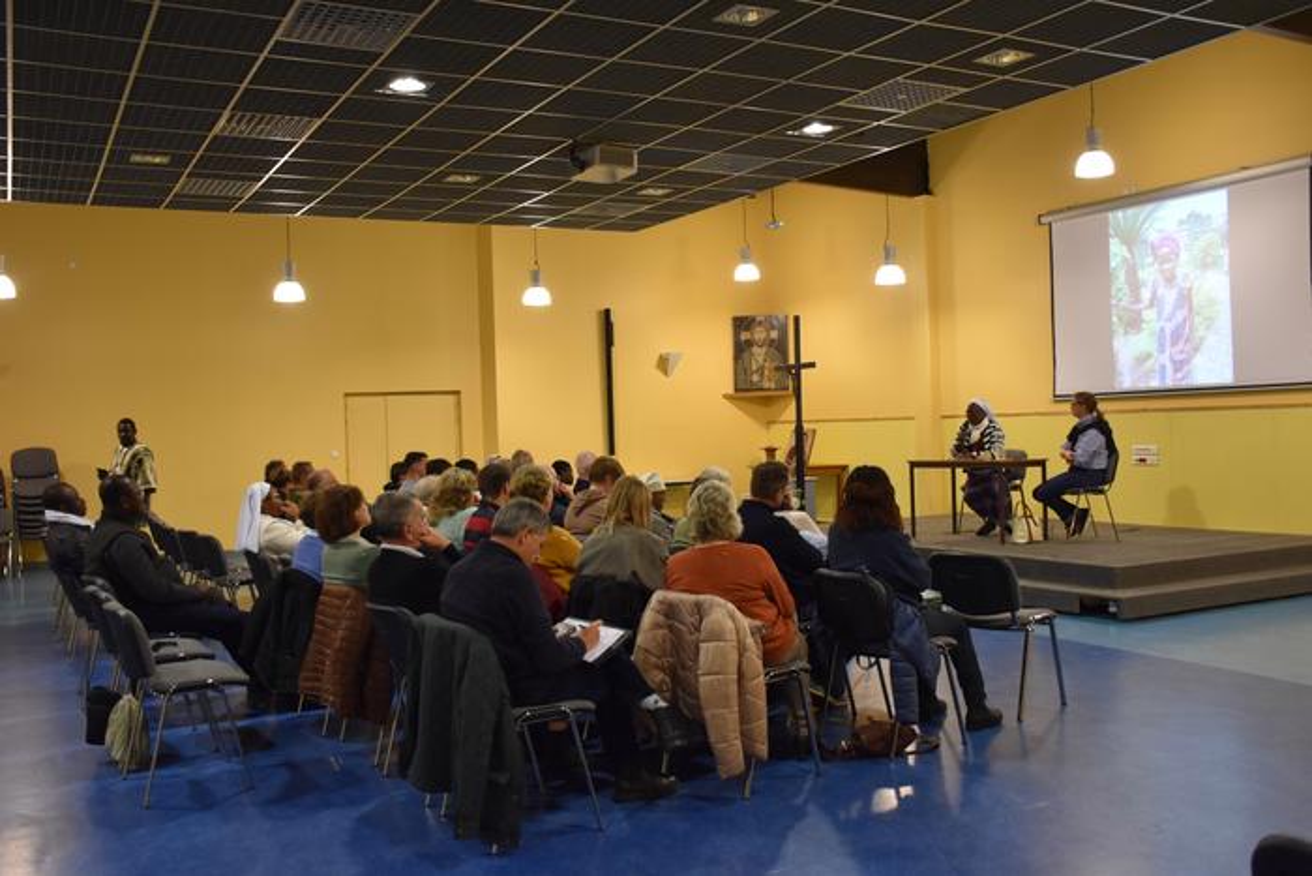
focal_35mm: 33
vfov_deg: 40.0
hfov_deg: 57.2
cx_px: 656
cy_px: 438
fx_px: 1203
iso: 1100
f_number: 3.5
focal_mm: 22
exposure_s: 1/60
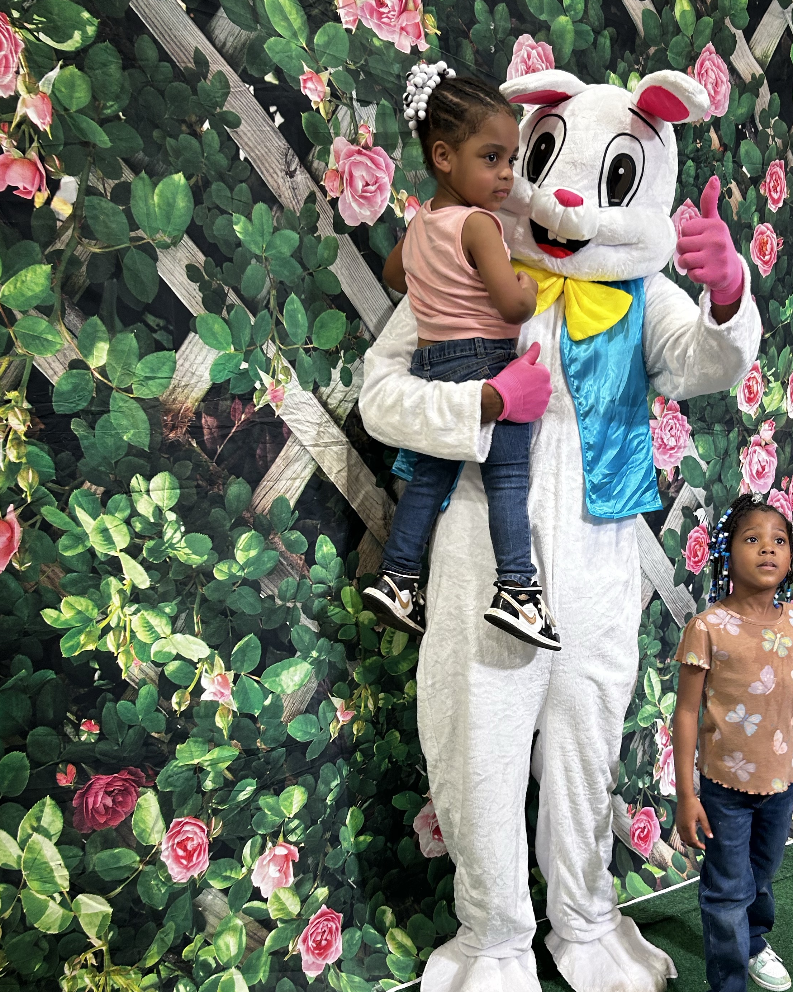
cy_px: 559
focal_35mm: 37
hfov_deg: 39.6
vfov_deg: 49.0
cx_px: 533
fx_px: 1086
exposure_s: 1/60
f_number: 1.5
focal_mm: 5.7
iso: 100
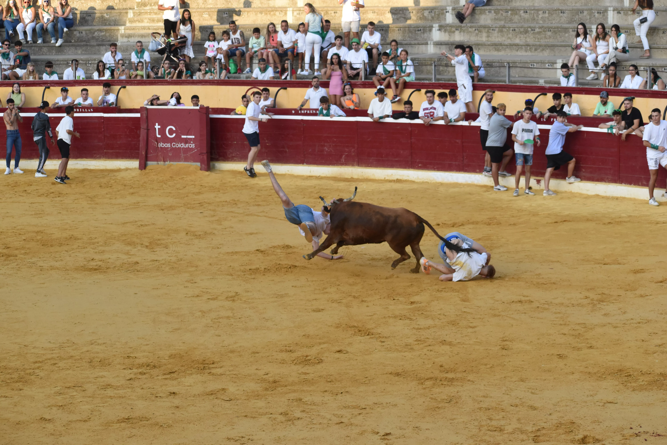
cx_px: 334
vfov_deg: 13.0
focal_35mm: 105
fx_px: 1945
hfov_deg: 19.5
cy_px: 222
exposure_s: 1/800
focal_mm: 70
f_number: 7.1
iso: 800
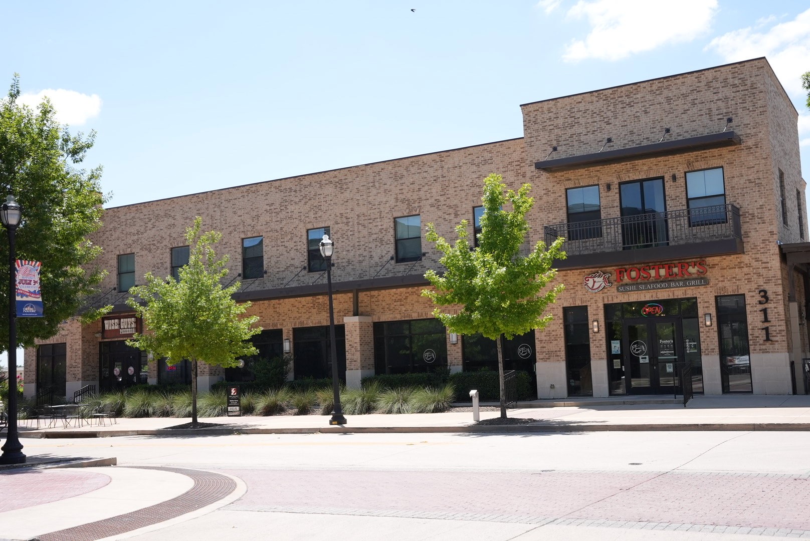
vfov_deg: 33.5
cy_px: 270
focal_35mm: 40
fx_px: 901
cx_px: 405
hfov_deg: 48.4
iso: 1000
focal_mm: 40
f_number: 8
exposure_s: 1/1600
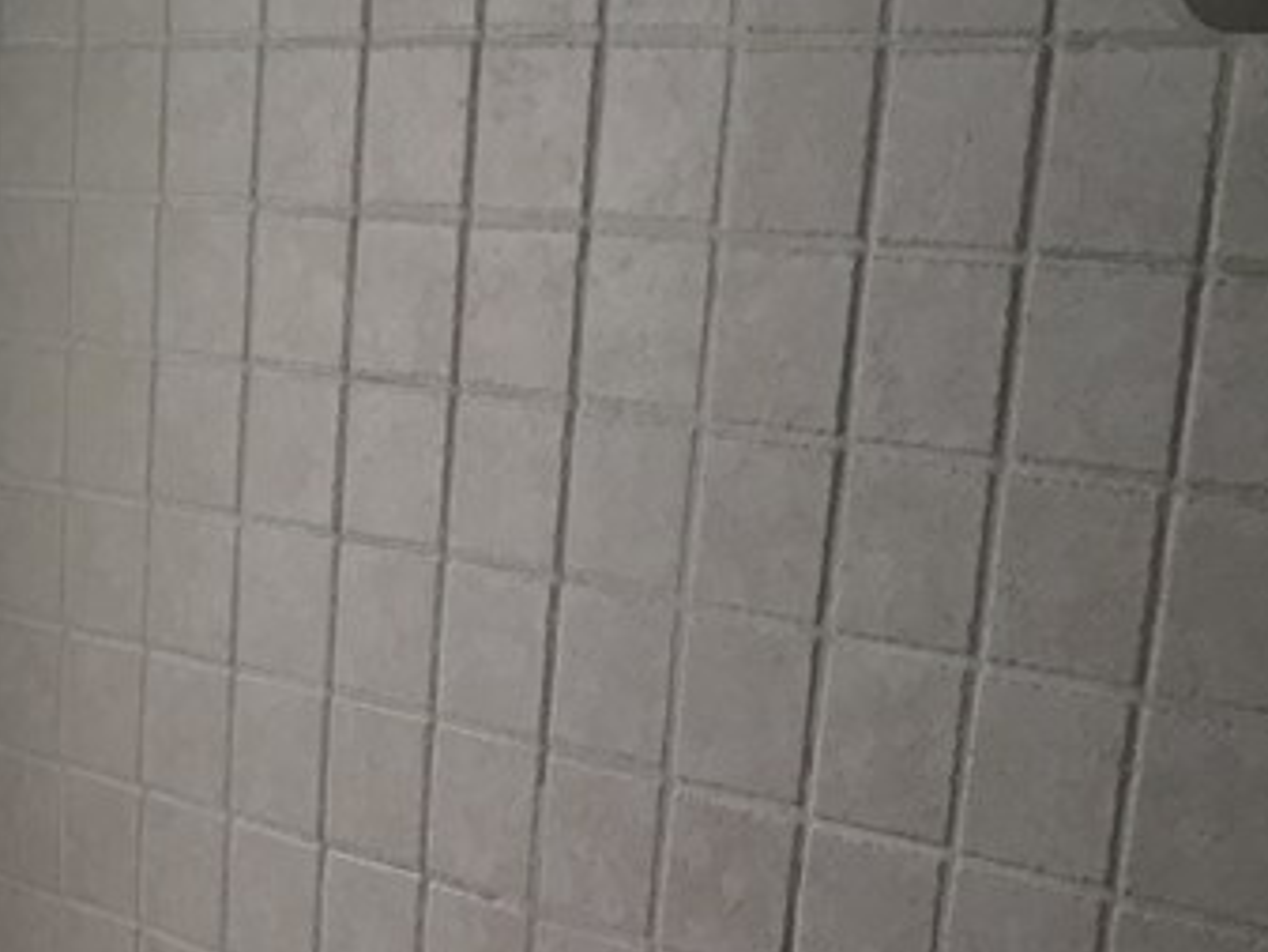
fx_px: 3225
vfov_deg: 16.1
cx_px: -211
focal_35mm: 88
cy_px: 1136
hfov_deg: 20.9
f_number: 2.2
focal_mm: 4.15
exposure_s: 1/30
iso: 25
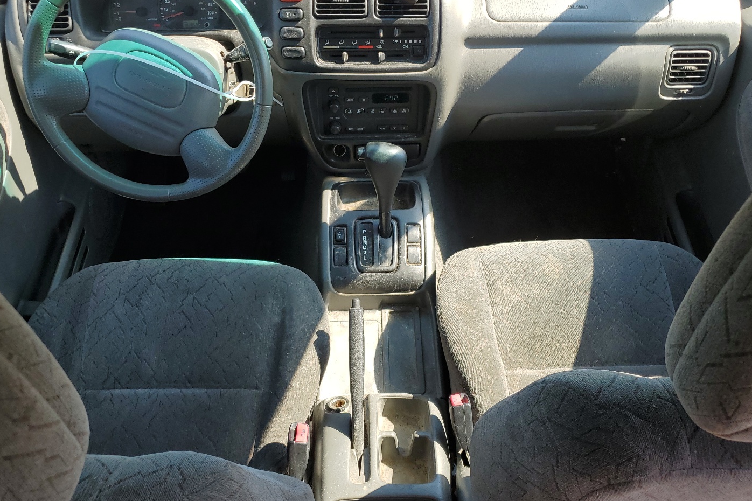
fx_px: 647
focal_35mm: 31
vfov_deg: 42.3
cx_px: 366
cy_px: 250
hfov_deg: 60.3
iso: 50
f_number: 1.5
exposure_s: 1/417
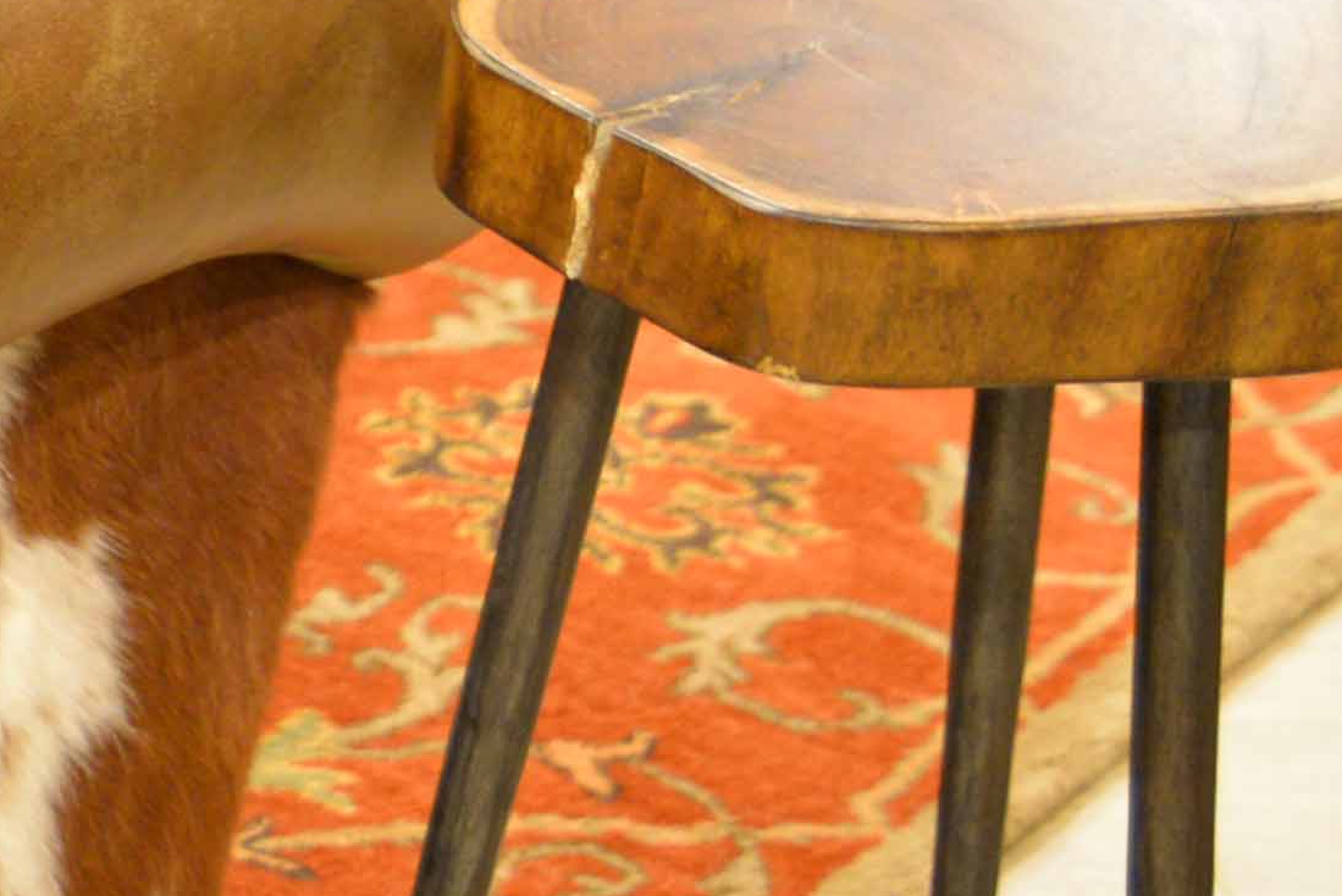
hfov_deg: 9.8
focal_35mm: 197
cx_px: -1220
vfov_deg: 7.0
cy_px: 149
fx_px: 7347
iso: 1000
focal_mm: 36
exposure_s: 1/60
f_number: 4
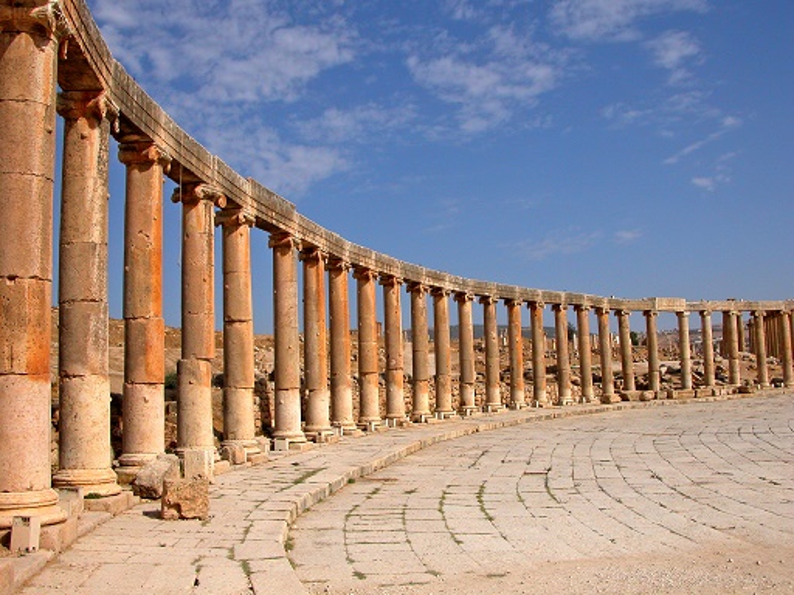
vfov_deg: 40.7
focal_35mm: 35
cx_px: 397
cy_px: 298
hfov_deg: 52.6
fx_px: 803
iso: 100
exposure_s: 1/559
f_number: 8
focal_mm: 8.9
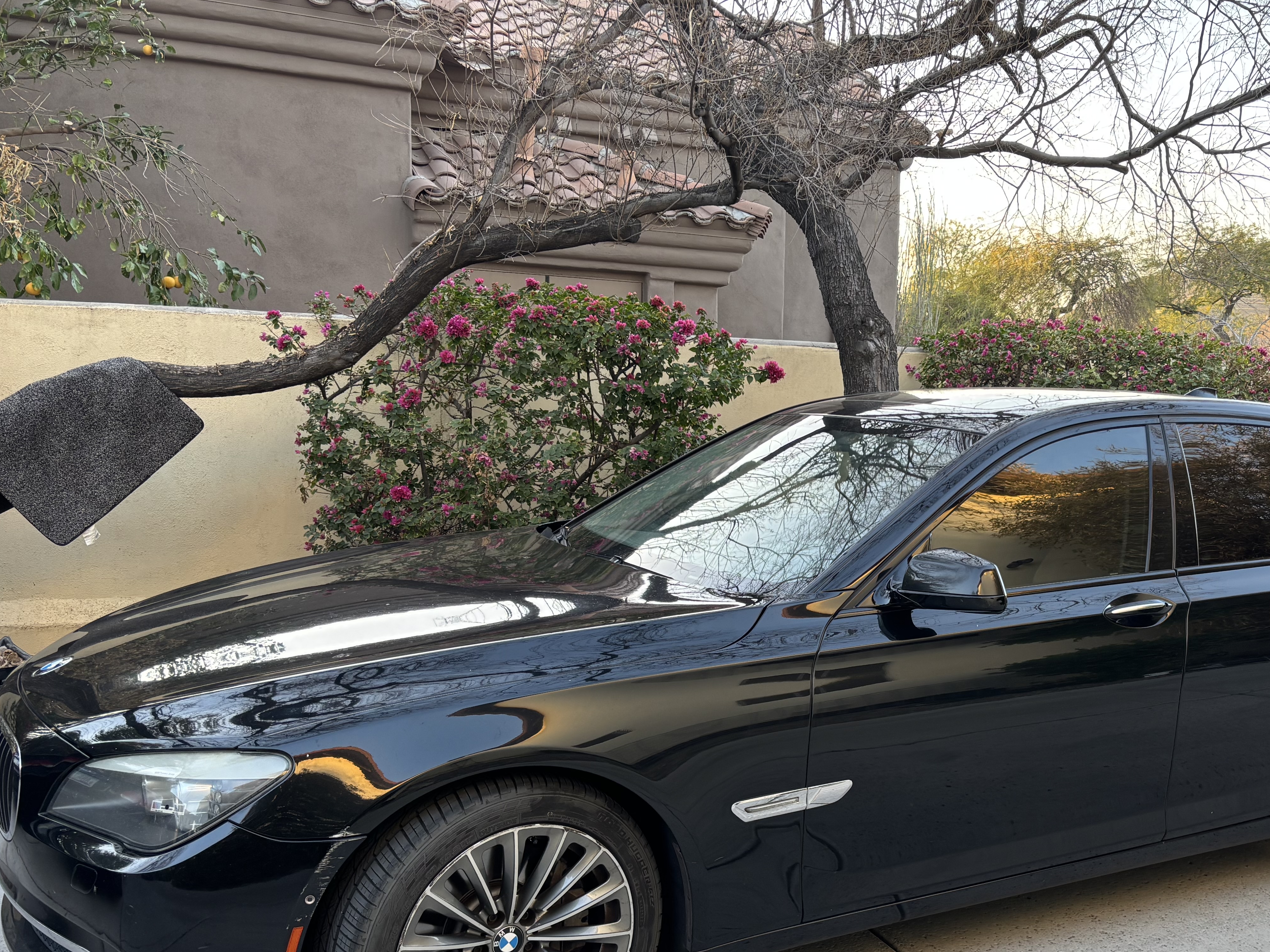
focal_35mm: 37
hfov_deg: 49.1
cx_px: 867
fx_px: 1357
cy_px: 609
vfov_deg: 38.4
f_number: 1.6
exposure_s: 1/121
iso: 80
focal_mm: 5.96
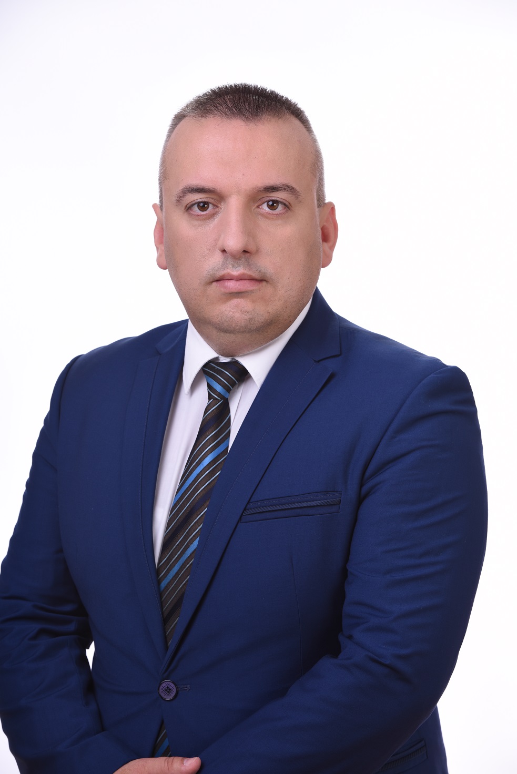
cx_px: 258
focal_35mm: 130
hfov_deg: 10.6
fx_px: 2797
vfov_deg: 15.8
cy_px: 387
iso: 100
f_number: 8
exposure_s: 1/125
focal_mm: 130
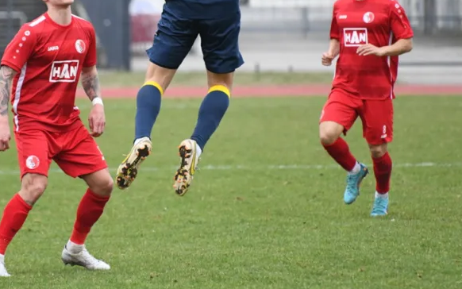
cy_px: 21
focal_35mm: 538
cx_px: 102
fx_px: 6775
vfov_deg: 2.4
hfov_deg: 3.9
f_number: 5.6
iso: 4000
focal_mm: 300
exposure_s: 1/3200
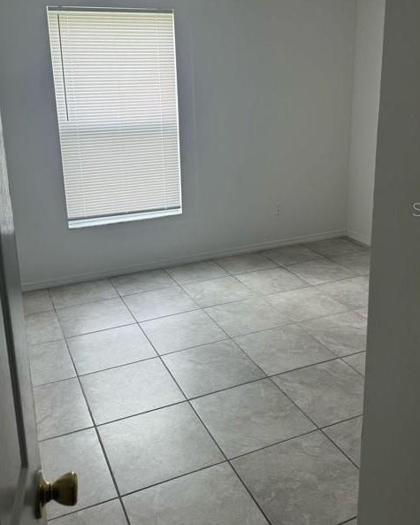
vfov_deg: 53.8
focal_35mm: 33
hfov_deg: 44.6
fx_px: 512
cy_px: 209
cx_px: 219
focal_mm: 6.76
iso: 64
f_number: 1.78
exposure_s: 1/121
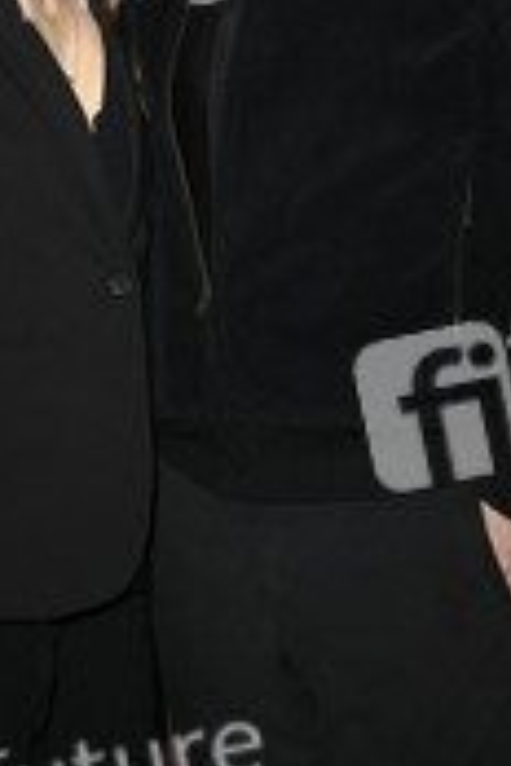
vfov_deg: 16.2
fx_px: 2683
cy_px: 167
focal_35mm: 126
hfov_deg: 10.9
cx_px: 181
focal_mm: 55
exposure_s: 1/160
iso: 800
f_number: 5.6
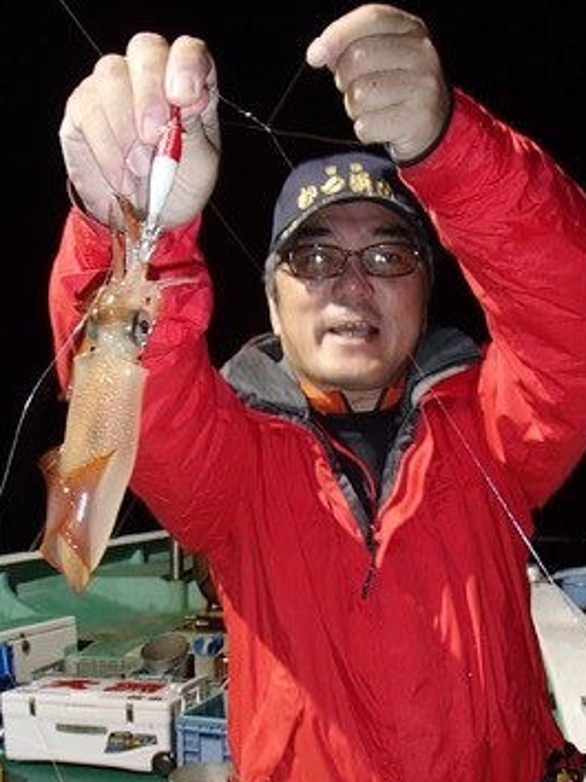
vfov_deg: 48.7
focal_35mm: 38
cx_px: 270
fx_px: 859
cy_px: 473
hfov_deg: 37.7
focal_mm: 5
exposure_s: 1/30
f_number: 3.9
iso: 400
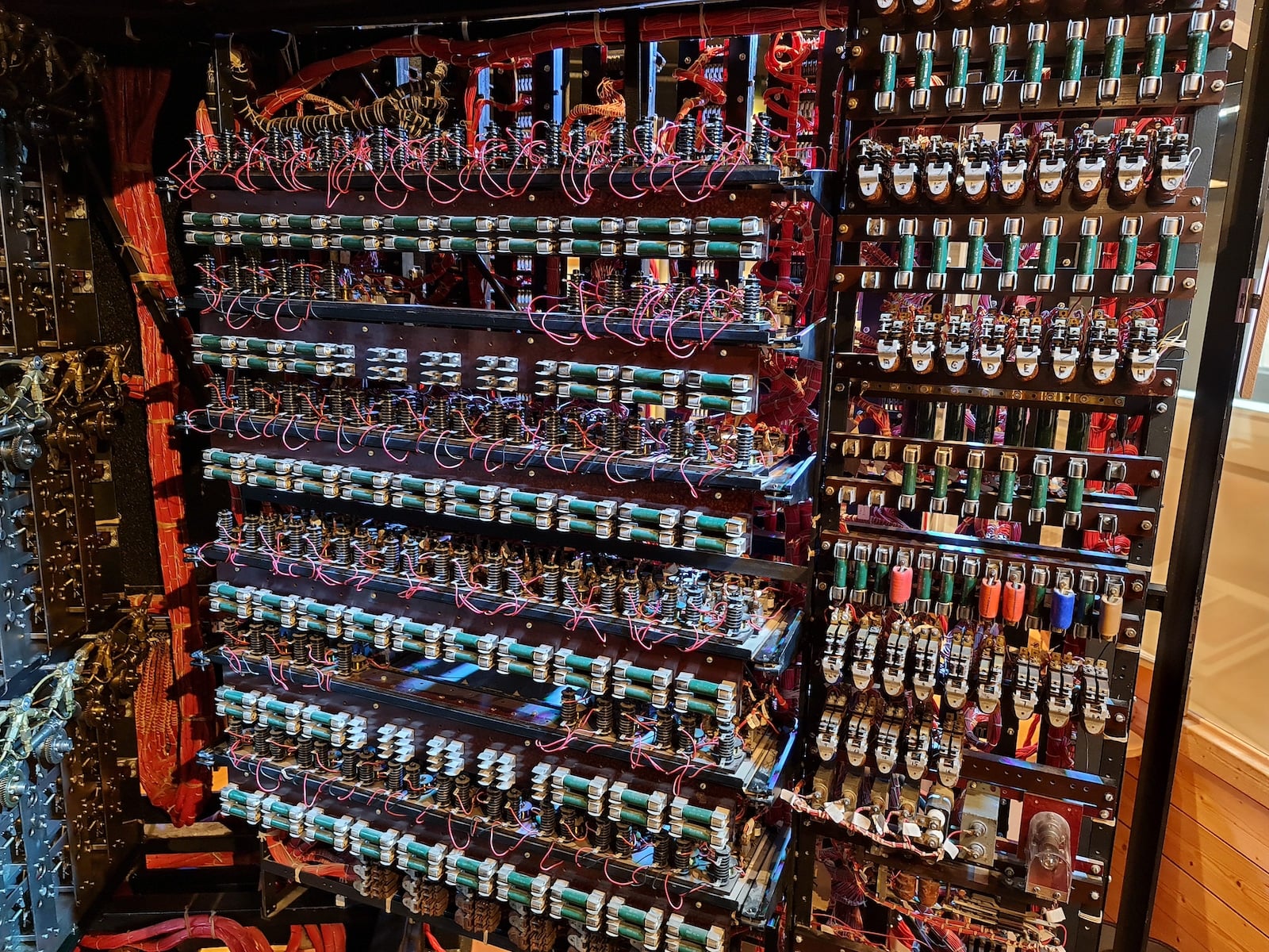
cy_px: 476
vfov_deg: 54.9
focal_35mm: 25
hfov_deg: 69.4
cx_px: 634
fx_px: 916
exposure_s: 1/33
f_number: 1.8
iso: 640
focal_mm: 7
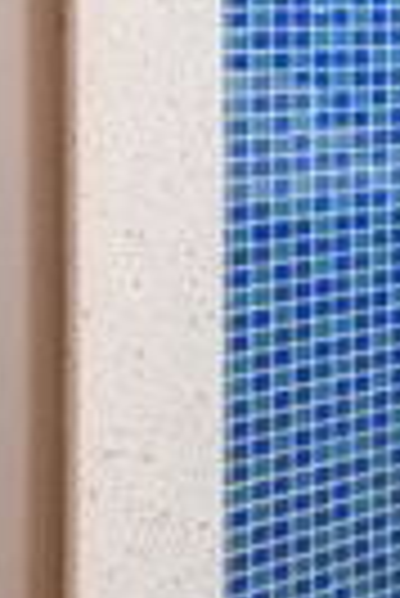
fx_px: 1197
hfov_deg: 16.5
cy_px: 85
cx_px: 672
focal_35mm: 72
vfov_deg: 27.3
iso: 1000
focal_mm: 10
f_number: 8
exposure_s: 1/60
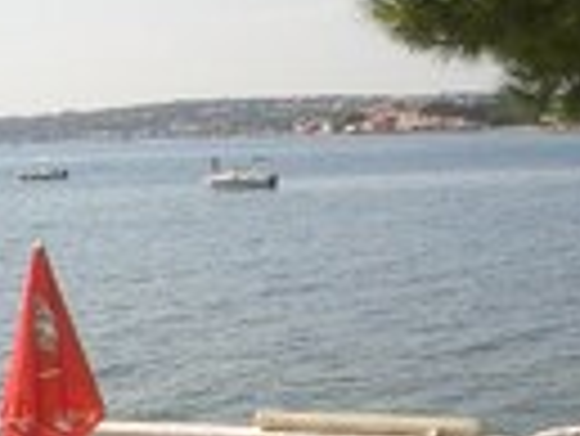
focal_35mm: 99
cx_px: 38
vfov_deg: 14.6
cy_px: 476
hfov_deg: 19.4
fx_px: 1660
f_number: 4
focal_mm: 4.8
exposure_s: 1/640
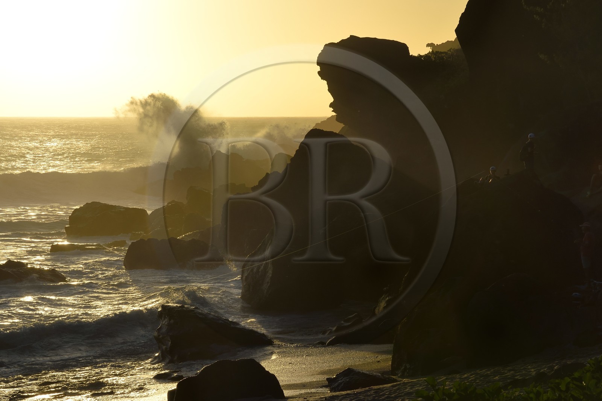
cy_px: 200
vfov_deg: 12.4
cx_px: 301
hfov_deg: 18.6
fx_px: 1839
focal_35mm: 110
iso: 200
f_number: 22
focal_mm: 110
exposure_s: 1/250
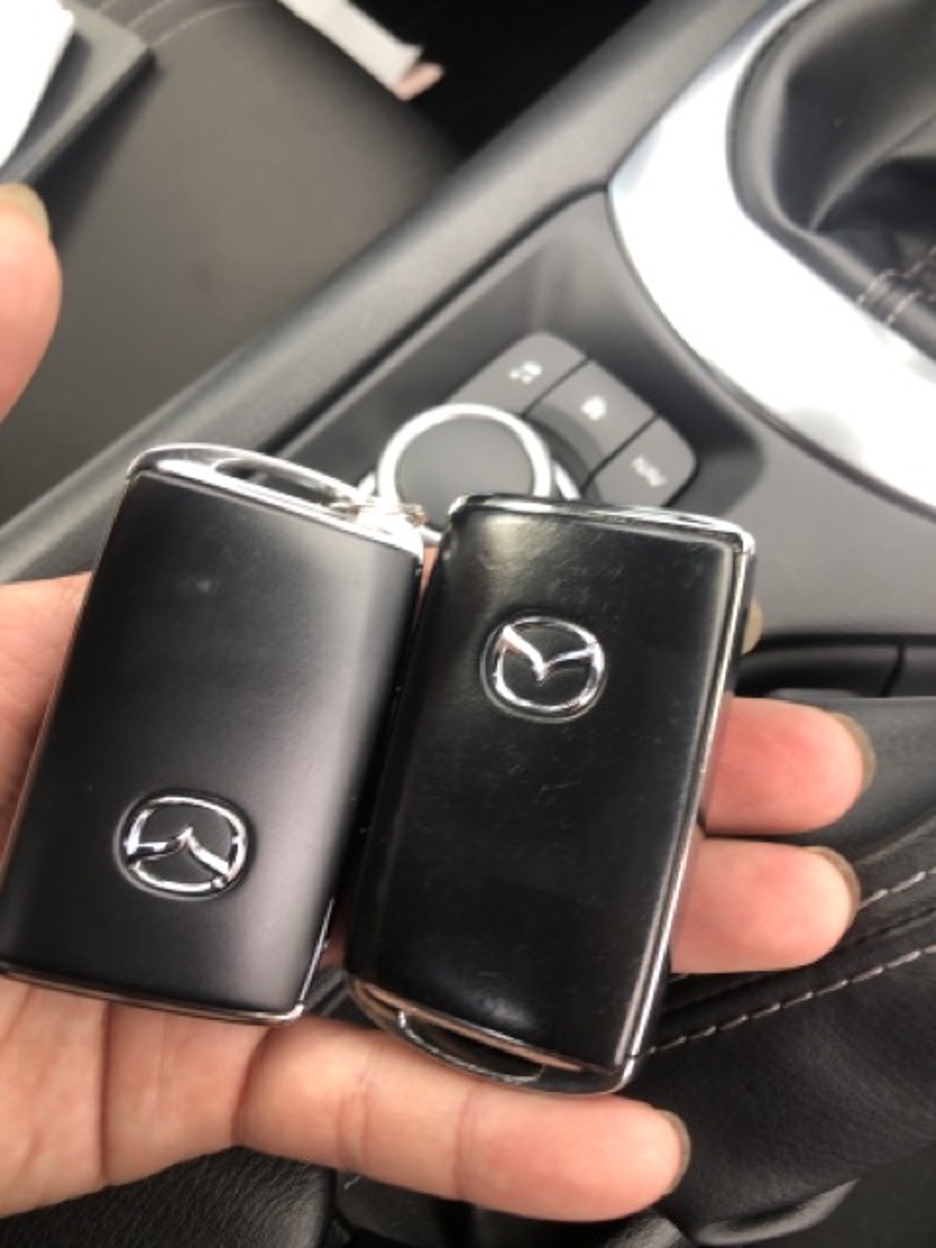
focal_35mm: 28
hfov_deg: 49.7
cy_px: 624
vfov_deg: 63.4
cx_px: 468
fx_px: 1009
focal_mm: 3.99
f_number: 1.8
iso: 32
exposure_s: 1/60
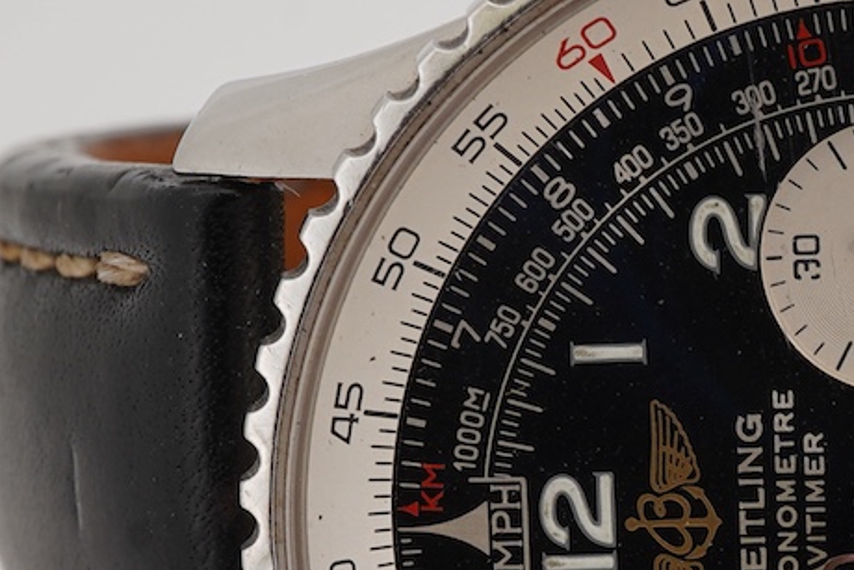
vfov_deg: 8.9
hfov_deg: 13.1
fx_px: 3654
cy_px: 529
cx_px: 917
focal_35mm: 154
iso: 160
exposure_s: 1/160
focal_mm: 30
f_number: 22
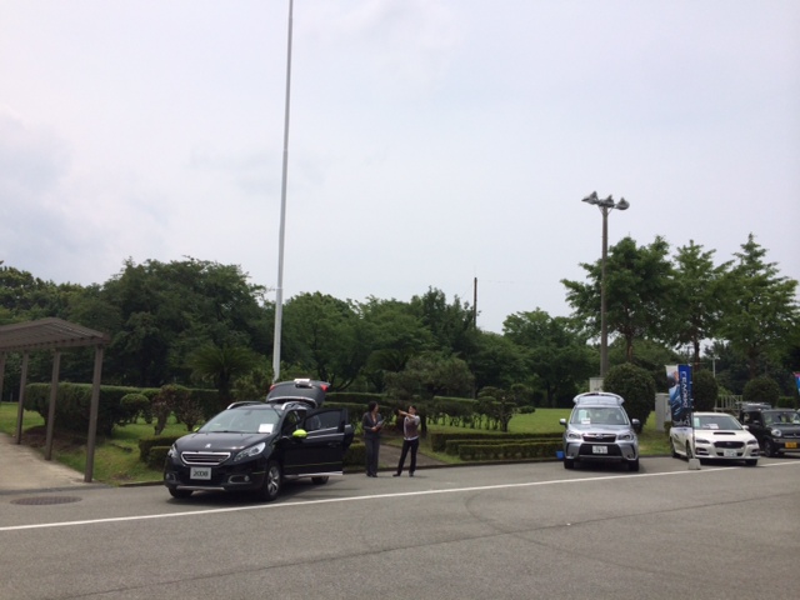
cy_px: 300
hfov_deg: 60.0
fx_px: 693
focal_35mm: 30
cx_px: 400
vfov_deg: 46.8
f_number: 2.2
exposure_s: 1/4115
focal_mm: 4.12
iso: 40
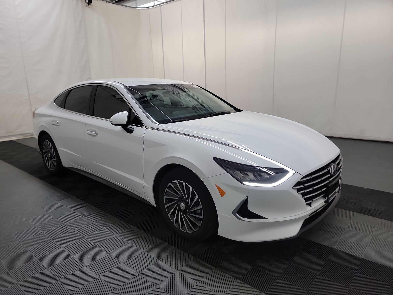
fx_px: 272
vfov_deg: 56.8
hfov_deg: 71.6
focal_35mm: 24
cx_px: 196
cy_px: 148
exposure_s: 1/59
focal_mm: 6.7
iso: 74
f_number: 1.8
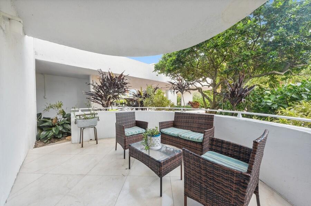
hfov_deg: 108.4
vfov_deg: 85.3
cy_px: 103
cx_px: 156
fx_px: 112
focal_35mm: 13
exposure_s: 1/30
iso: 100
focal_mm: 13
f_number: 11
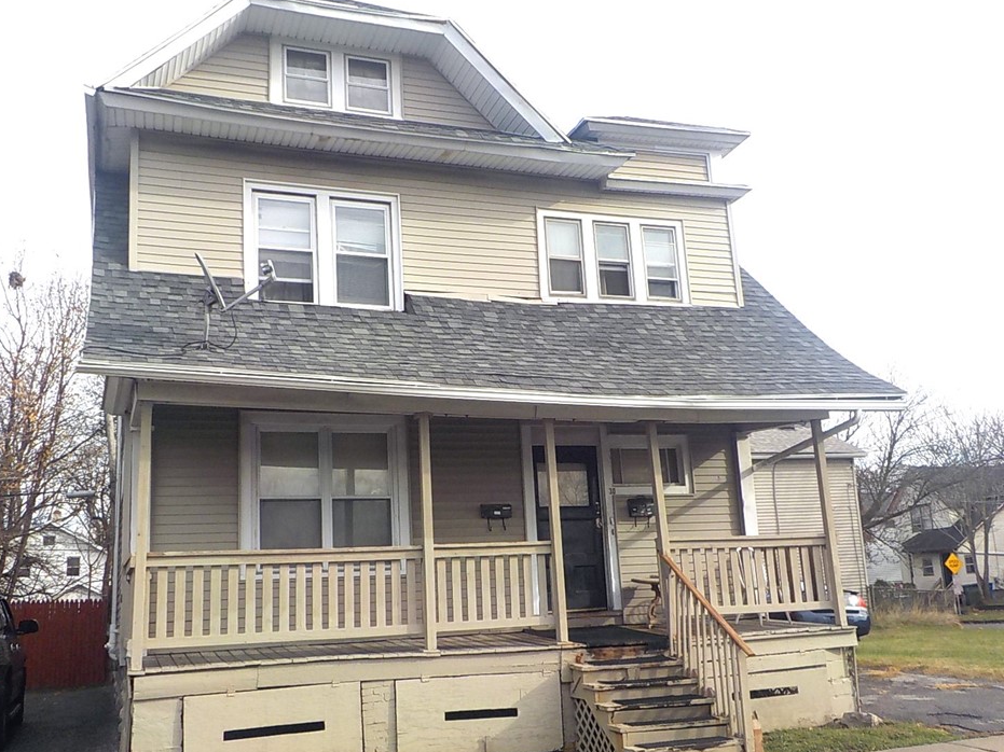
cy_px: 398
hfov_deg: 55.3
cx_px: 486
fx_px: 957
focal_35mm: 33
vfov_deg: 42.9
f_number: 3.3
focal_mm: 4.1
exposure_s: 1/800
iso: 125
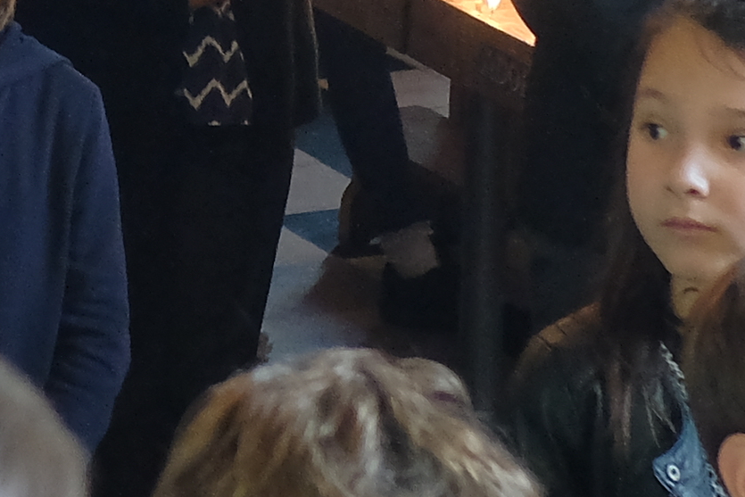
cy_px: -410
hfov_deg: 10.3
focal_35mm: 194
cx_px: -345
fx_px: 4015
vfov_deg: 6.9
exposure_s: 1/125
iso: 1250
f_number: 2
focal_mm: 18
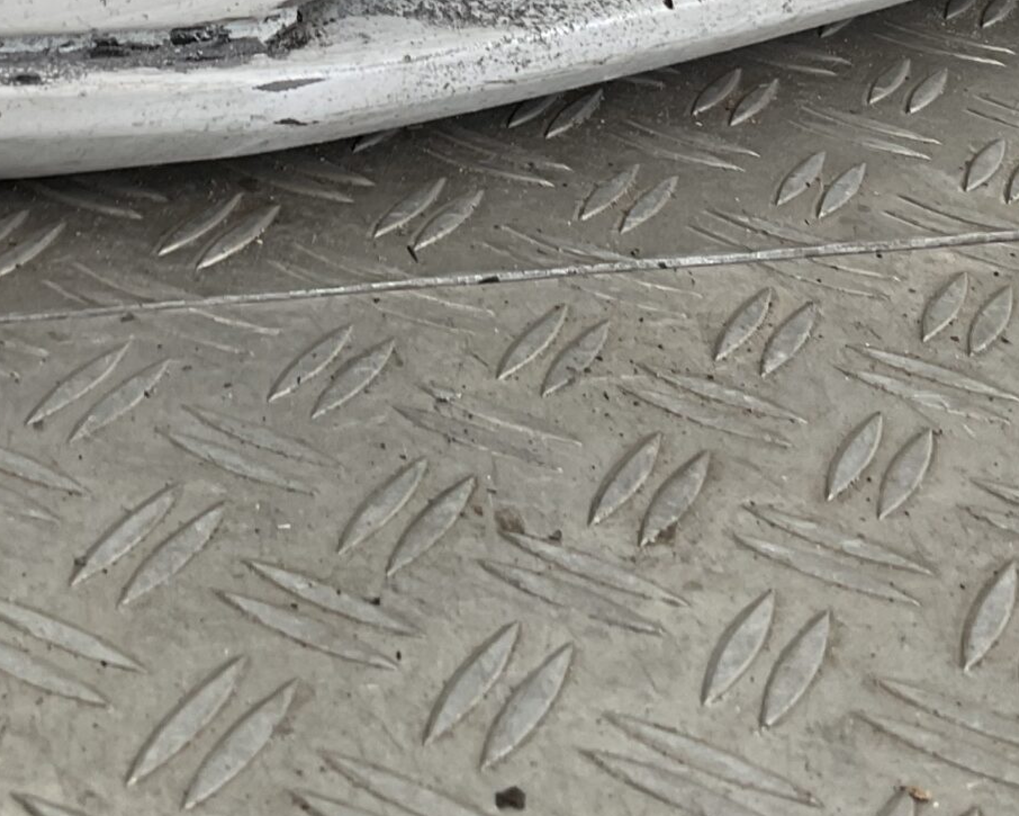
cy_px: -241
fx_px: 2413
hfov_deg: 23.7
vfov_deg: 17.9
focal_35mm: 80
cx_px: 312
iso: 16
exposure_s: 1/127
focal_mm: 3
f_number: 1.8
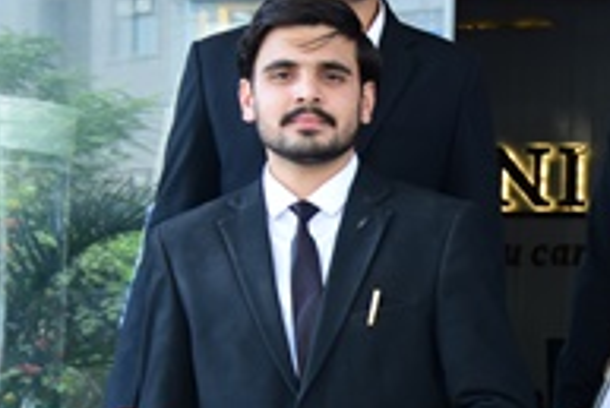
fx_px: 2764
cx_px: 664
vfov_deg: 8.4
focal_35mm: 163
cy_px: 264
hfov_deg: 12.4
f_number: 6.3
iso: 500
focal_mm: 42
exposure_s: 1/160
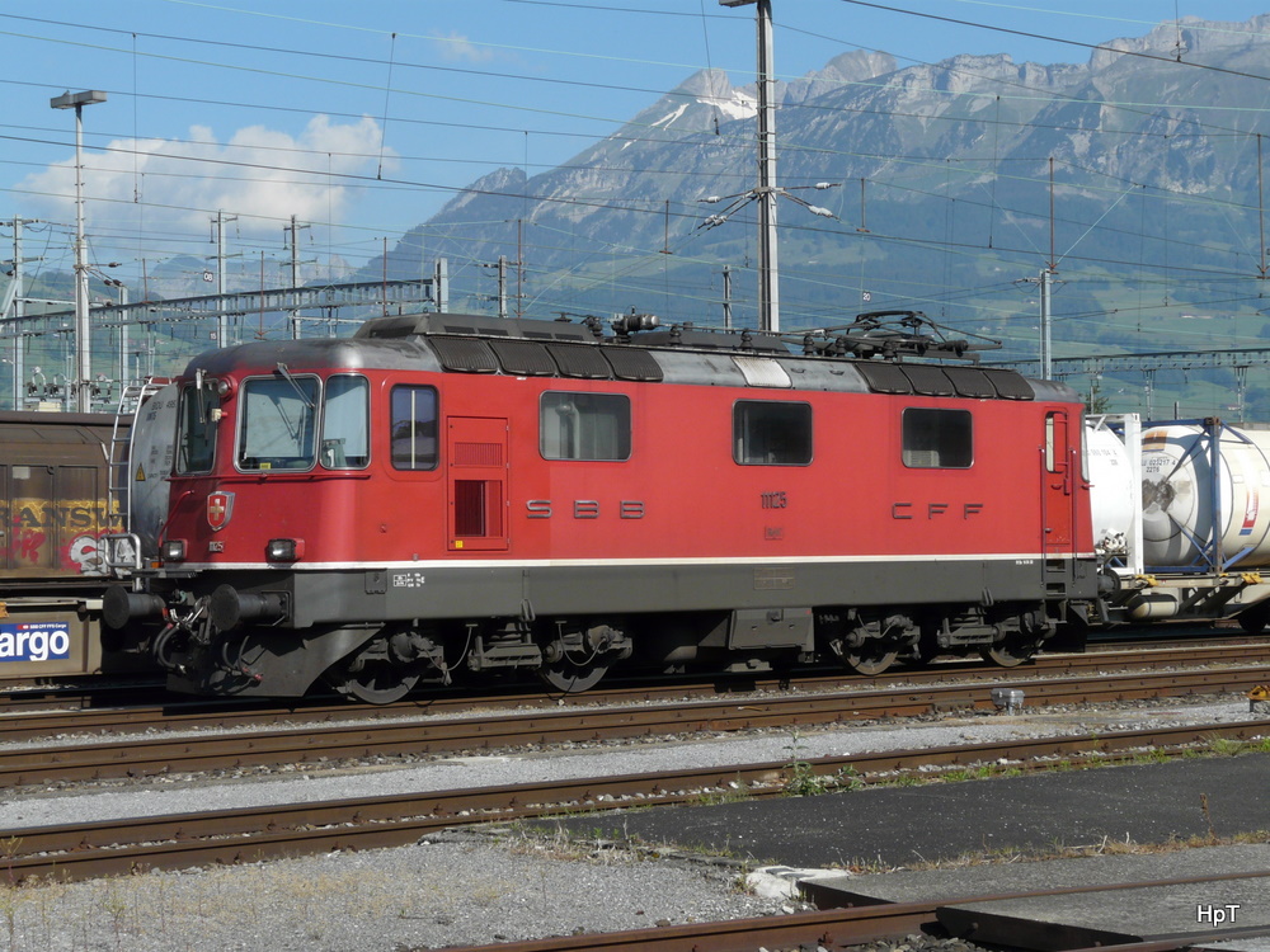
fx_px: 2898
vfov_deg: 18.7
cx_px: 635
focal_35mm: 79
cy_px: 476
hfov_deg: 24.7
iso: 100
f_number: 5.6
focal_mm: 12.9
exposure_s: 1/500
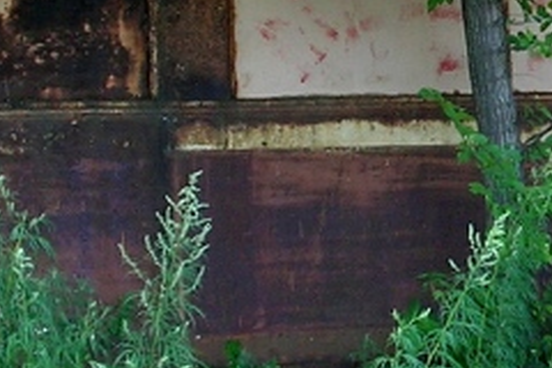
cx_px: 626
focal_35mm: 182
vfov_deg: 7.5
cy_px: 16
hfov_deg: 11.1
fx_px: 2790
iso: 50
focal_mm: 5.8
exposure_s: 1/40
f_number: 3
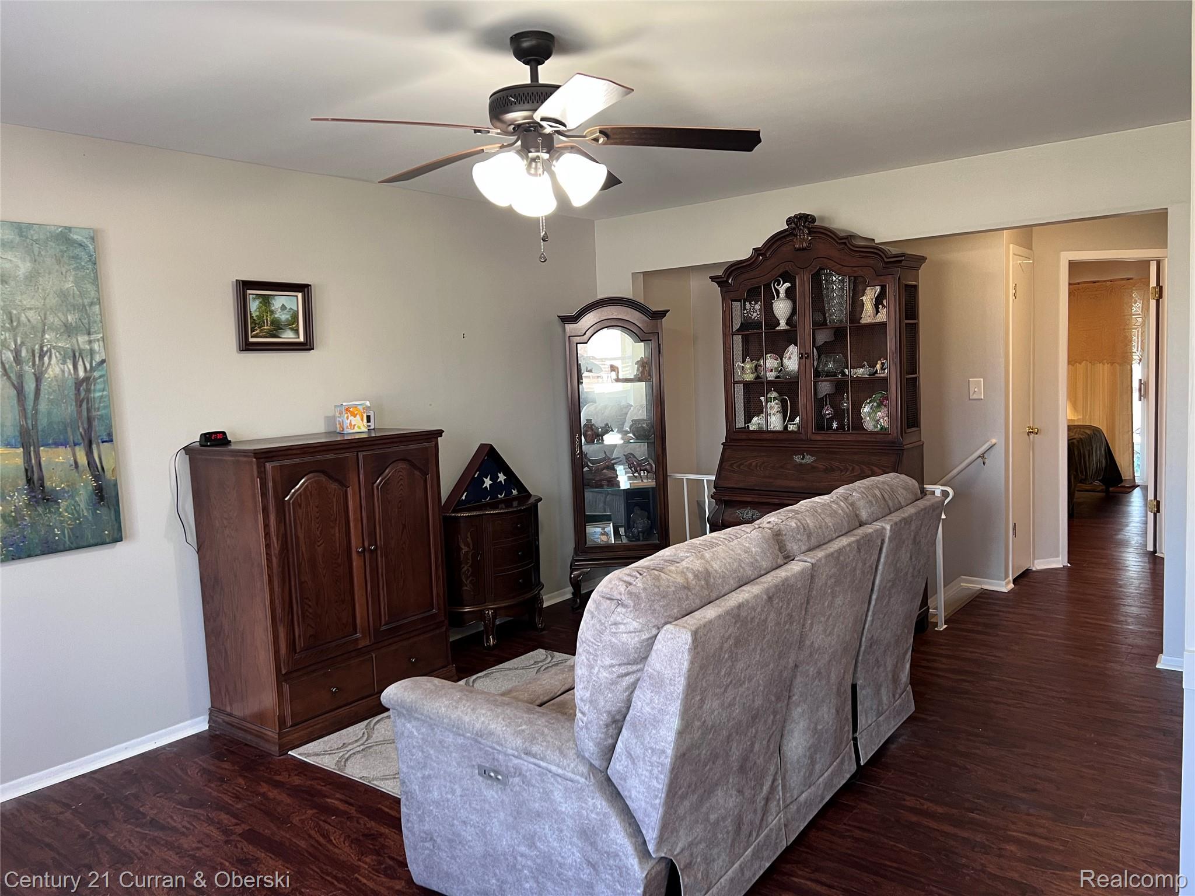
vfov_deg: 53.1
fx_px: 898
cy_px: 448
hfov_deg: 67.3
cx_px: 598
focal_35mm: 26
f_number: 1.5
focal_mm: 5.7
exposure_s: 1/60
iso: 160
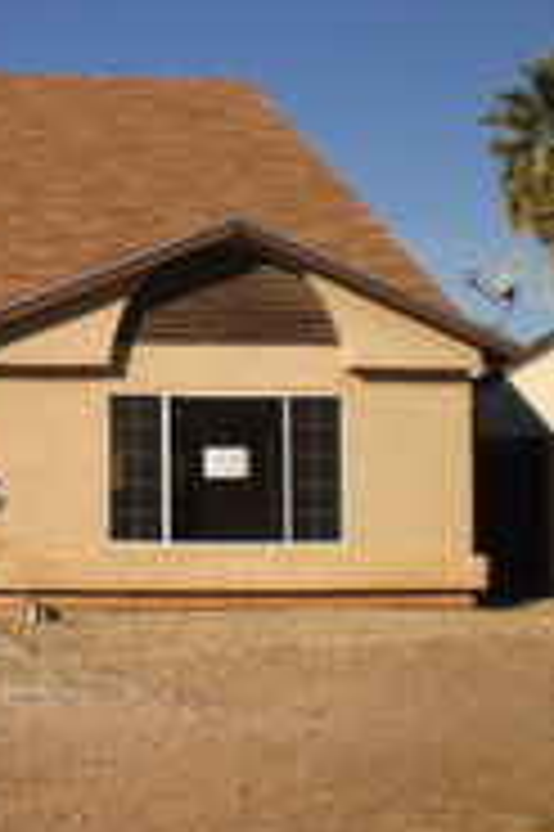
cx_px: -221
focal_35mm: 74
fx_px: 1711
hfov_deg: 17.0
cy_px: 355
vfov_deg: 27.3
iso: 50
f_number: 4.4
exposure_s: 1/640
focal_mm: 6.3
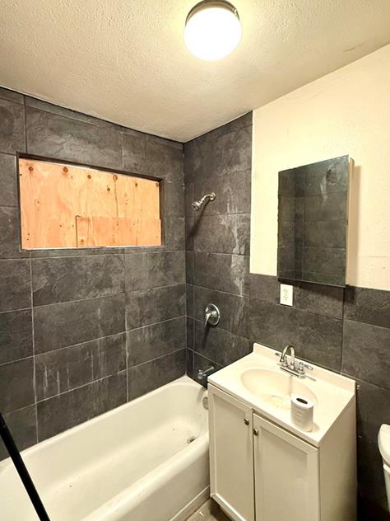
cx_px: 197
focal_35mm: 17
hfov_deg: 74.7
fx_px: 255
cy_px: 251
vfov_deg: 91.0
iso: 640
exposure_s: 1/60
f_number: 2.2
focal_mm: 2.22
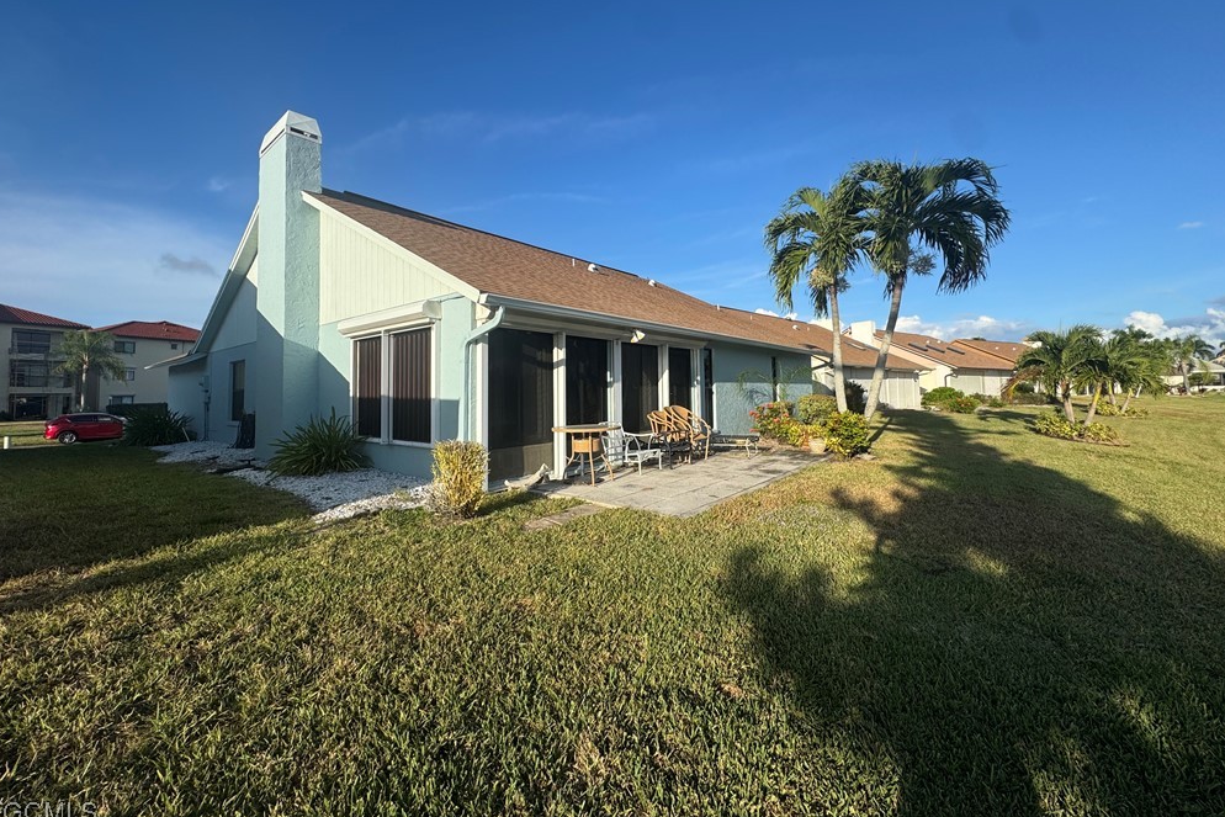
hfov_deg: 100.4
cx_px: 611
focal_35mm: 15
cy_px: 367
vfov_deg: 77.1
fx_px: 510
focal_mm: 2.22
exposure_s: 1/2273
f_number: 2.2
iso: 50
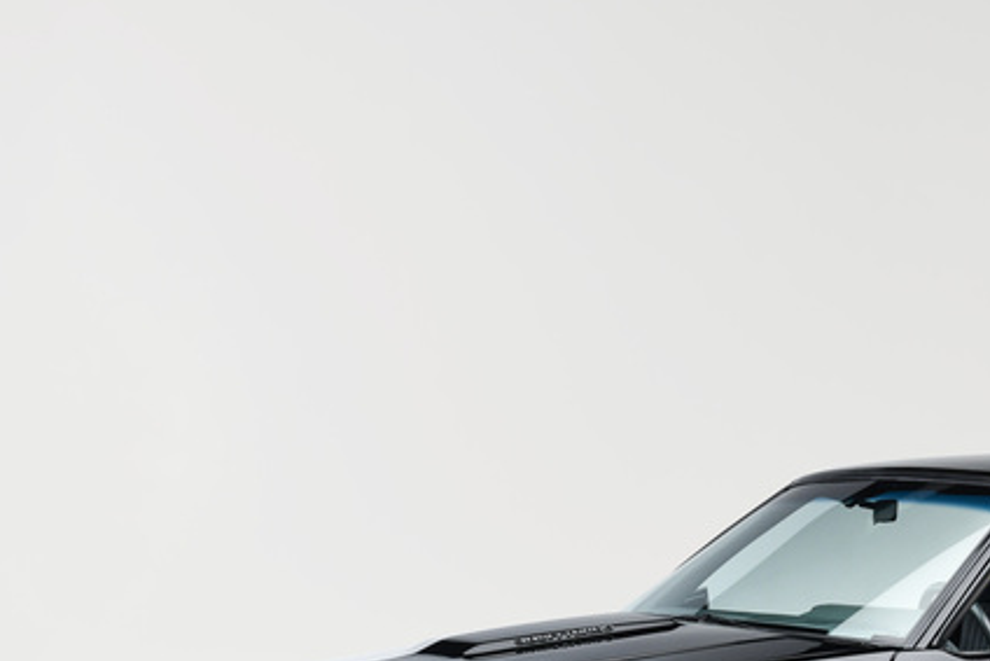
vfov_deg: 11.5
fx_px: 3246
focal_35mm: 118
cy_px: 622
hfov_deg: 16.9
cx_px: 1030
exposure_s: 1/250
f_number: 8
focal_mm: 50
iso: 500
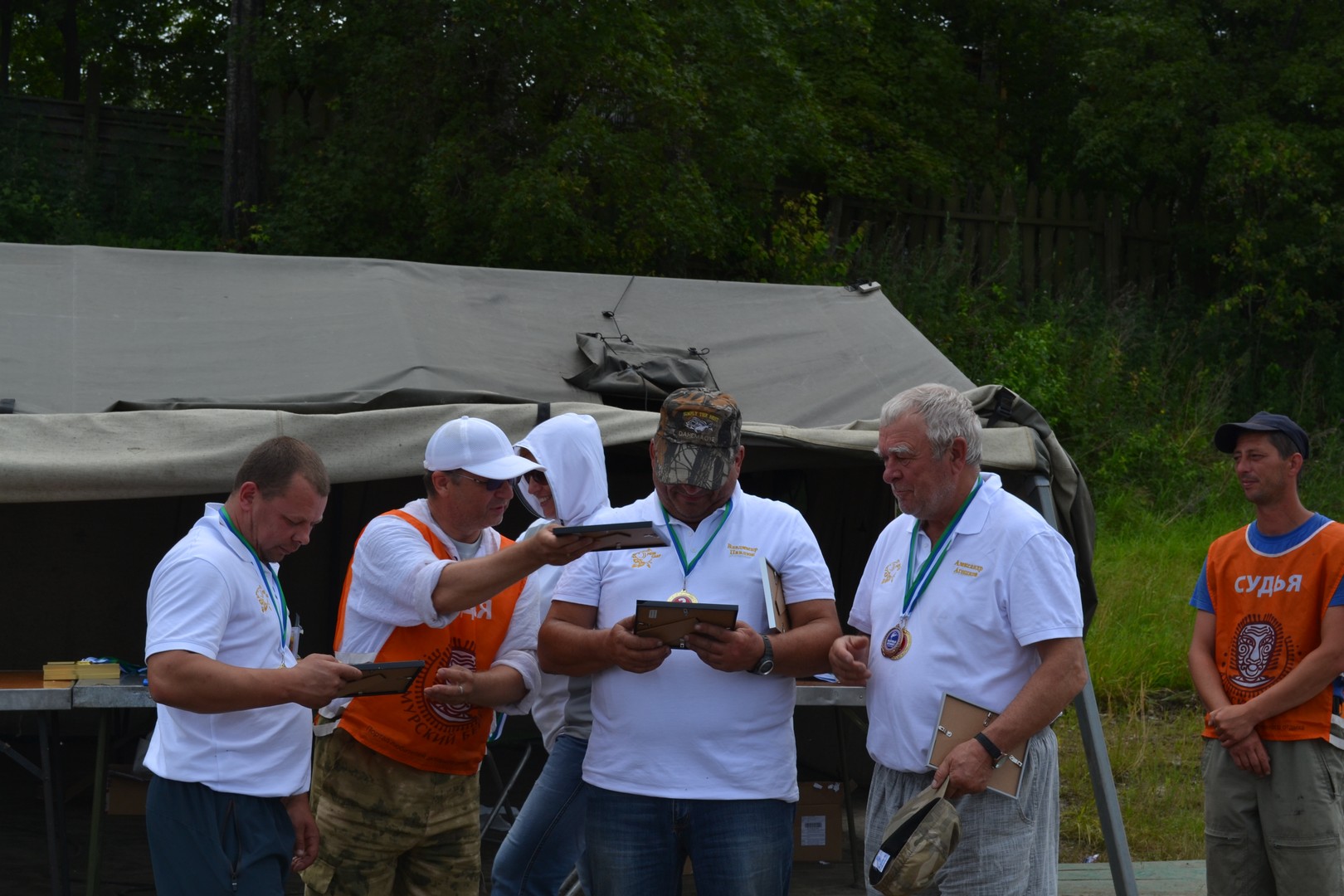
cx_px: 672
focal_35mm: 57
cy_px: 448
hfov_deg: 35.1
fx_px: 2128
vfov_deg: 23.8
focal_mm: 38
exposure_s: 1/250
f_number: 8
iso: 100
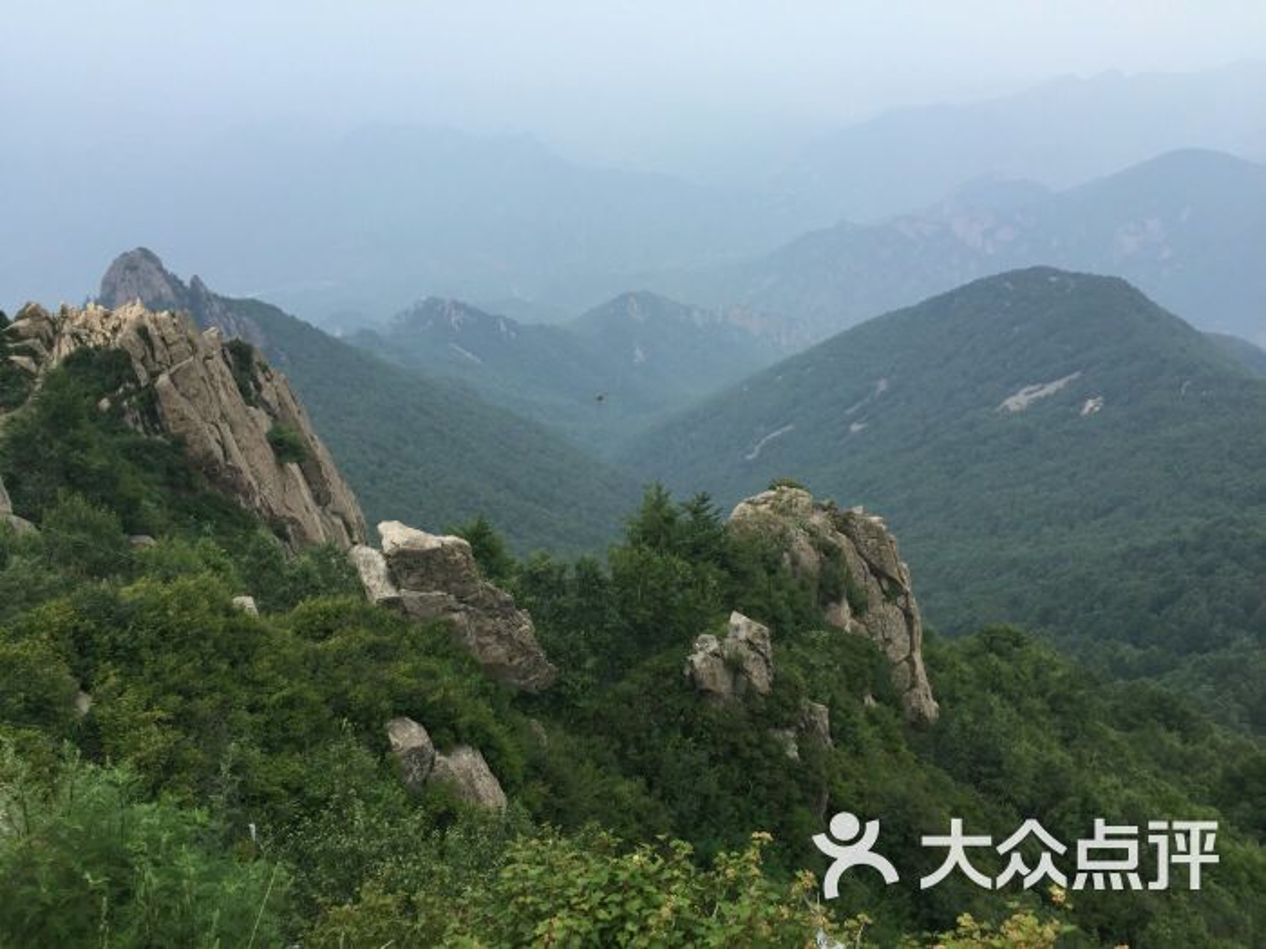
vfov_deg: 48.2
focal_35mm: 29
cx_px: 633
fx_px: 1061
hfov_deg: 61.7
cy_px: 474
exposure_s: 1/1111
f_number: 2.2
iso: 32
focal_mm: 4.15
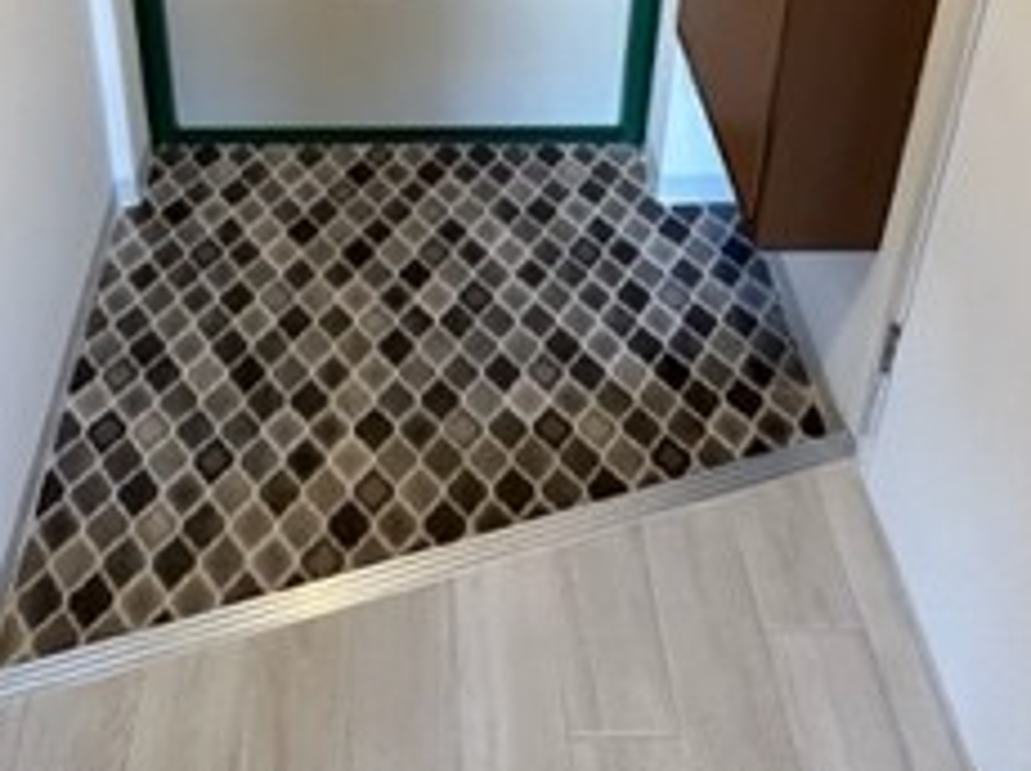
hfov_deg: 47.6
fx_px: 1160
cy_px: -238
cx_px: 399
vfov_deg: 29.4
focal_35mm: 39
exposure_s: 1/60
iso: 250
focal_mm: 2.22
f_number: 2.2
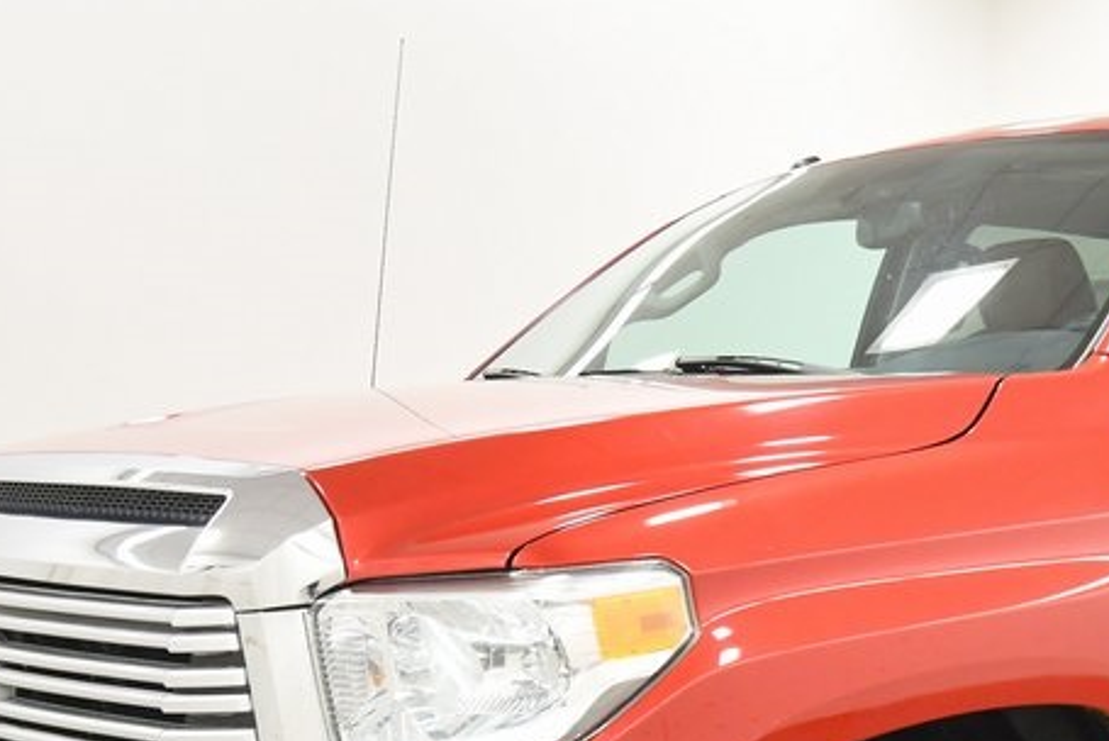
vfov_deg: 20.9
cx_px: 943
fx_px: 1942
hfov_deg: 30.8
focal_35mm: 63
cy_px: 728
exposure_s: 1/125
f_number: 5.6
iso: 1250
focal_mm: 19
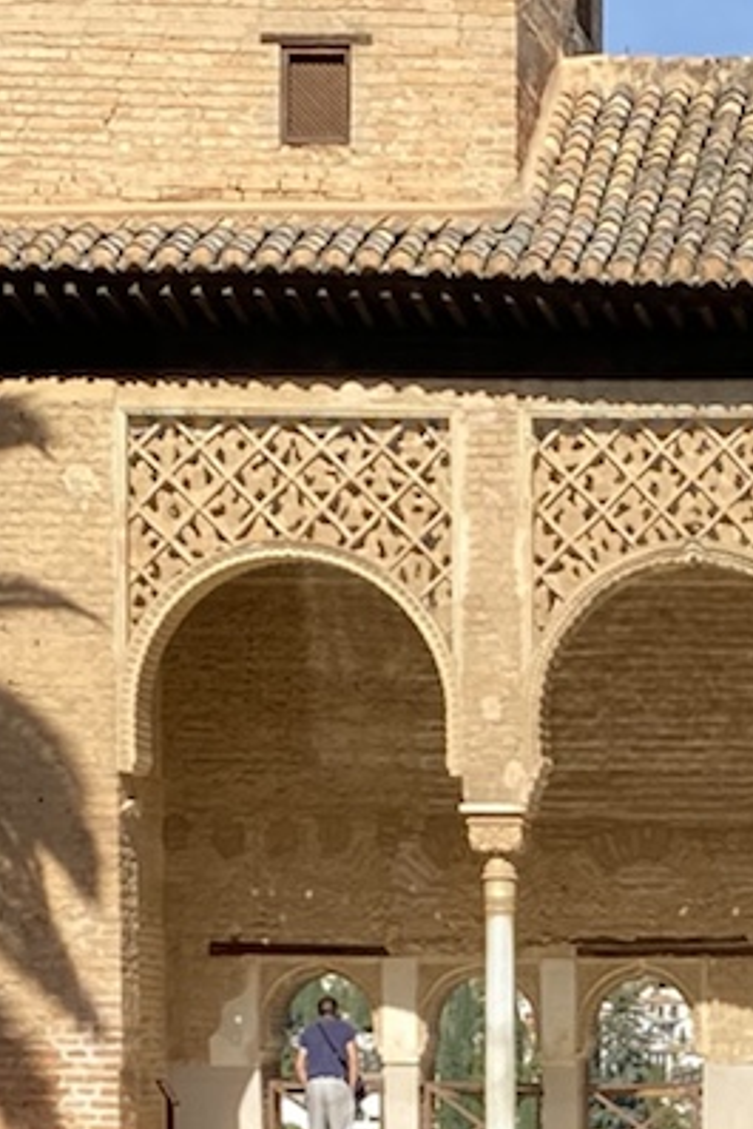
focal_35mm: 109
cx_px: 928
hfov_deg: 12.3
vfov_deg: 18.0
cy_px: 1268
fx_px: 3417
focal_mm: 4.25
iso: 32
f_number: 1.8
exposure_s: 1/2222
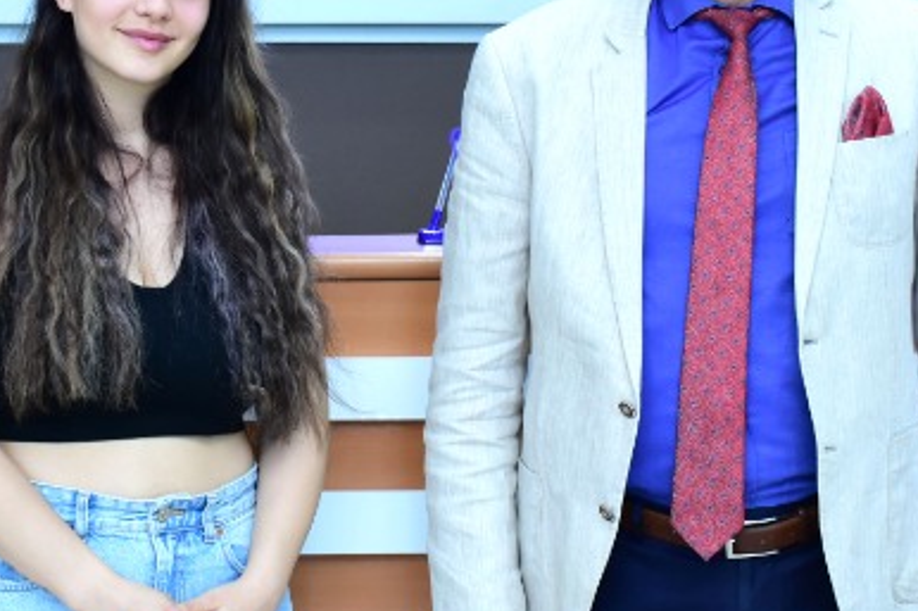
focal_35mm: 118
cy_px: 175
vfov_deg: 11.6
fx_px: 3008
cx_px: 361
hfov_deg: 17.3
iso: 800
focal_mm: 38
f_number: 7.1
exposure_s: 1/60
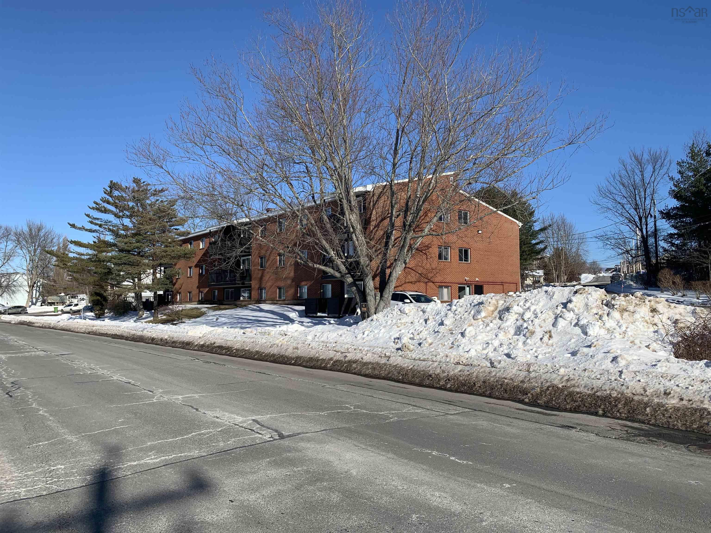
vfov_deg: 53.1
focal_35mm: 26
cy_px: 266
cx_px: 356
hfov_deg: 67.3
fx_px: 534
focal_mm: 4.25
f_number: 1.8
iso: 25
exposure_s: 1/3086
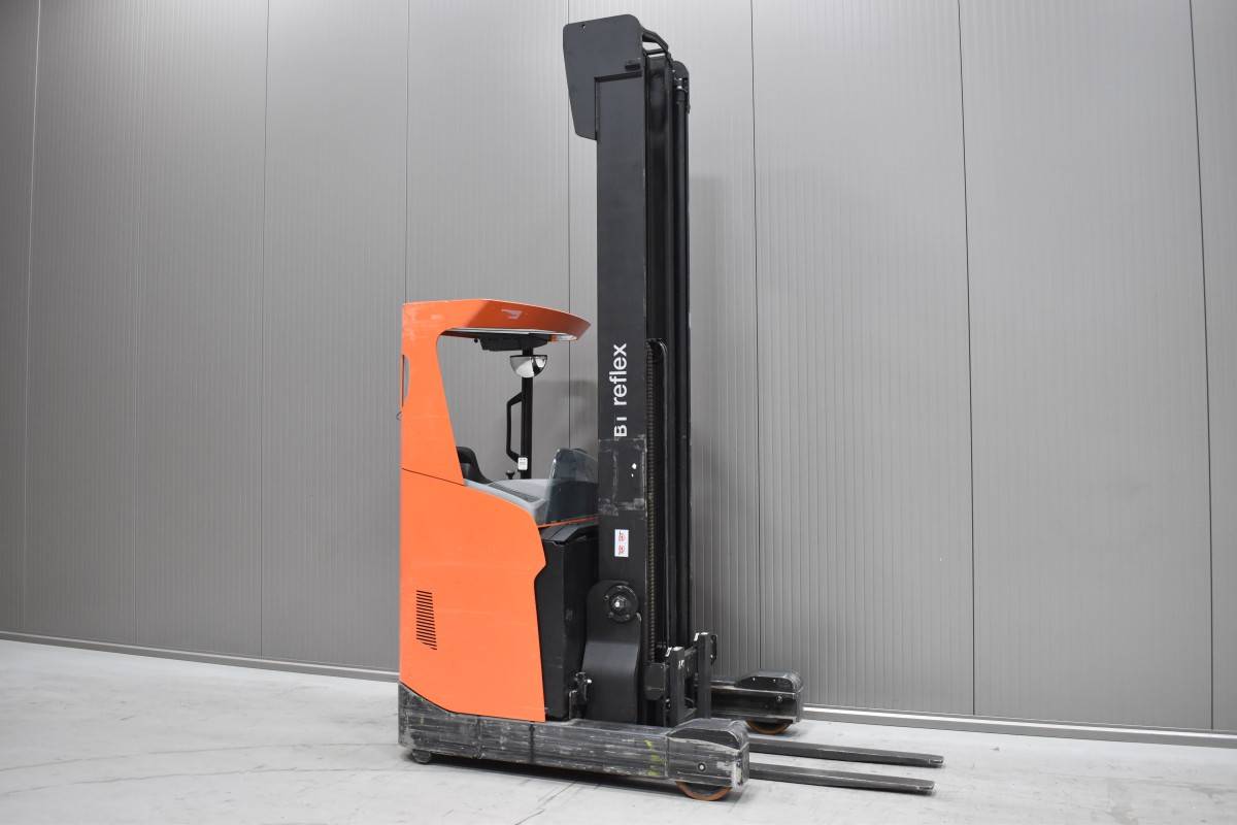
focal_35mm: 30
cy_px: 412
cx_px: 618
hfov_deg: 61.9
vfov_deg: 43.6
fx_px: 1031
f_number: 5
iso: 1250
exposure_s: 1/40
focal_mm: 20
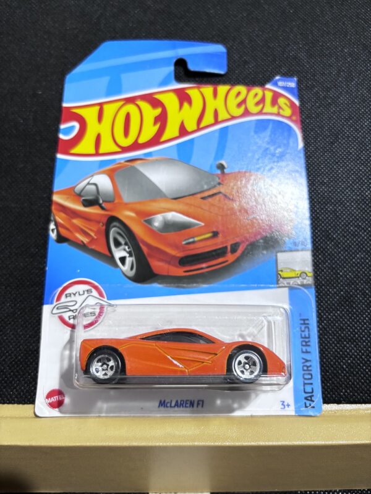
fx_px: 372
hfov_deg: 53.1
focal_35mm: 26
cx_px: 186
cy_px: 247
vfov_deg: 67.3
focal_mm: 5.96
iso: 640
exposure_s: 1/32
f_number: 1.6
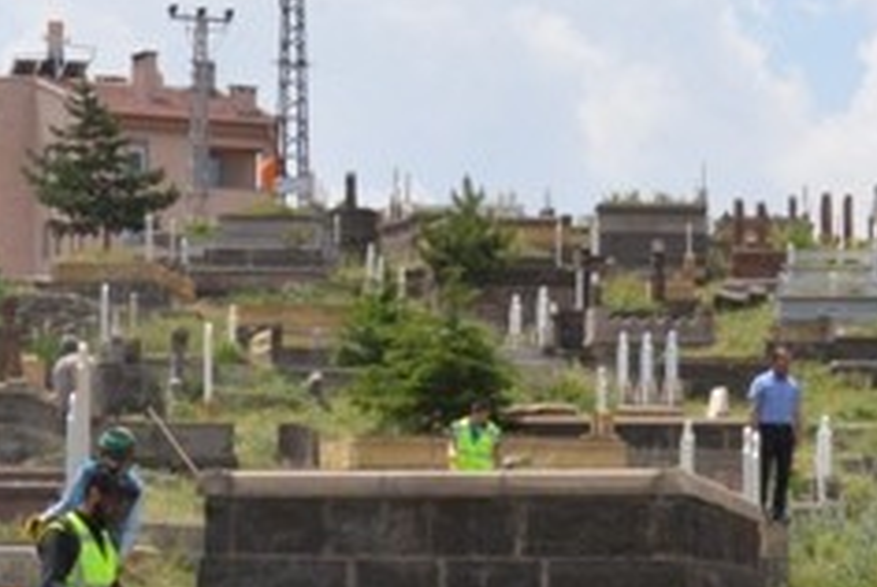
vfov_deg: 8.3
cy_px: 409
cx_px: 788
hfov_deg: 12.3
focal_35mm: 165
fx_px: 4025
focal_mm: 38
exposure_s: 1/1250
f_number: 18
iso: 2500
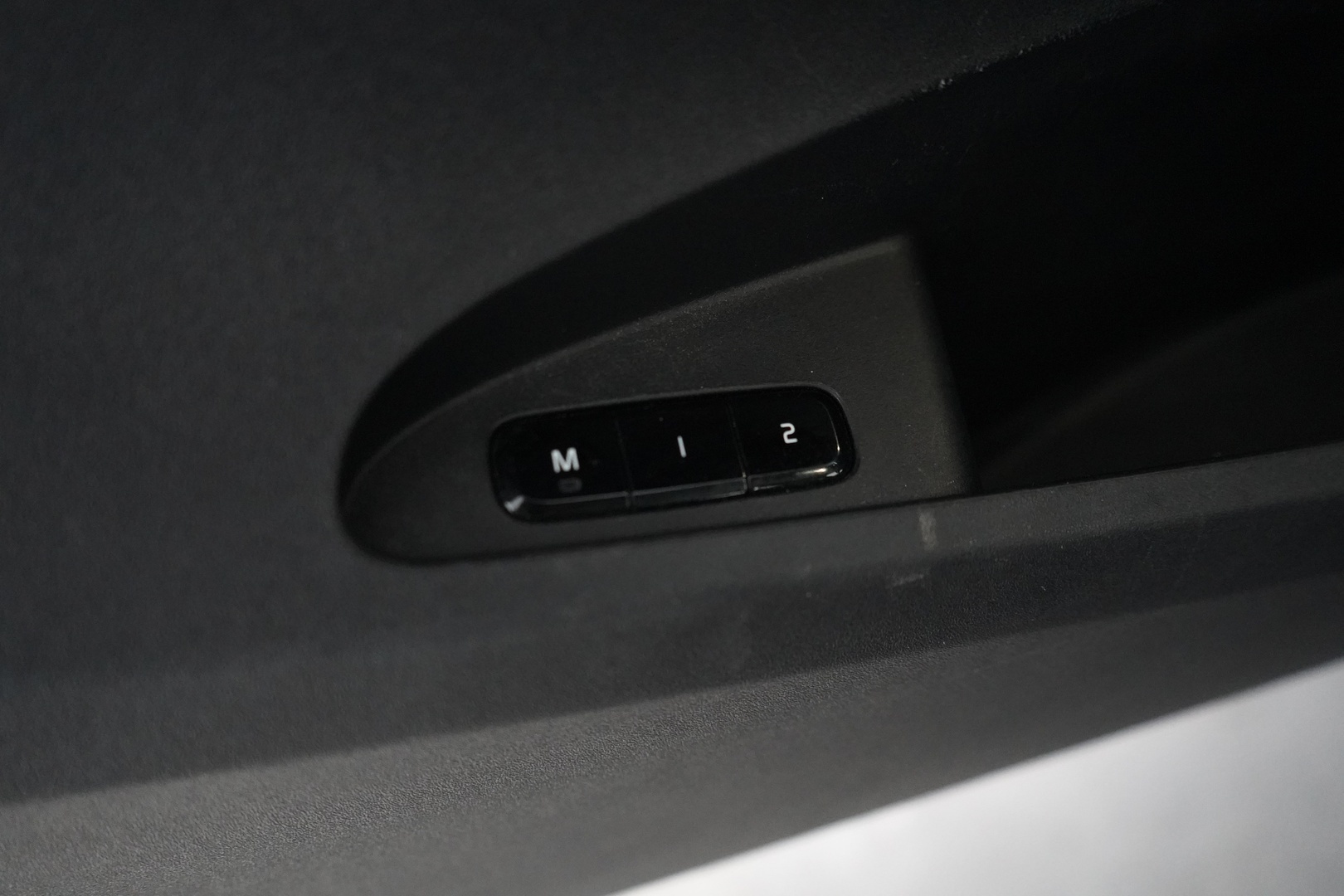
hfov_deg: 63.7
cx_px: 672
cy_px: 448
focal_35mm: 29
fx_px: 1083
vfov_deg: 45.0
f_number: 3.5
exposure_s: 1/80
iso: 12800
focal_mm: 29
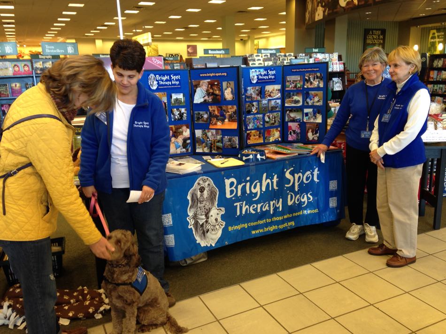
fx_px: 425
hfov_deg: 55.3
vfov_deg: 43.0
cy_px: 167
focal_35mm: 33
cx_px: 223
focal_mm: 4.12
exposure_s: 1/20
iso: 64
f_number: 2.4
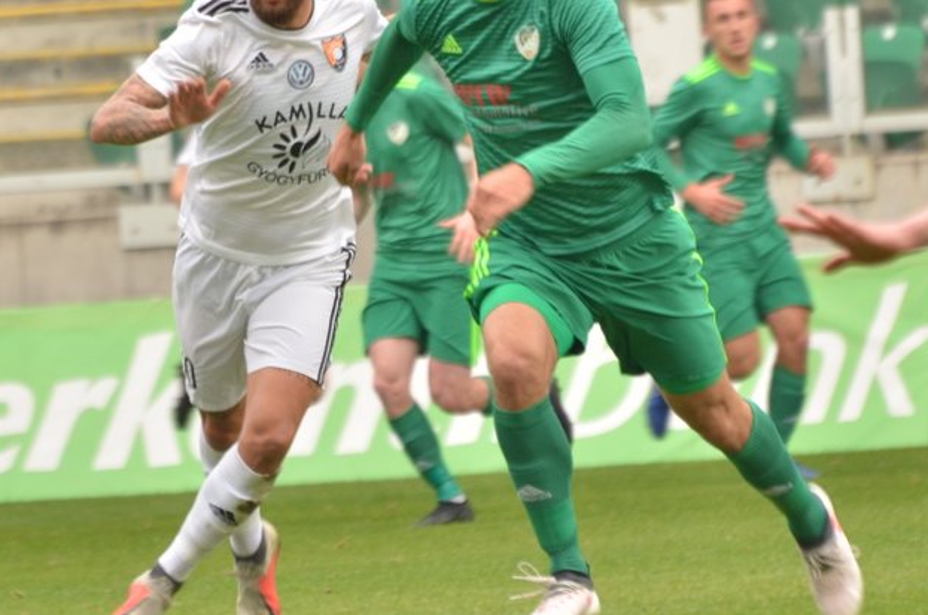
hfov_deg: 2.4
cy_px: 281
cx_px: 343
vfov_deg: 1.6
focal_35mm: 867
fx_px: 22309
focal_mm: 300
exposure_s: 1/250
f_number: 6.3
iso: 500
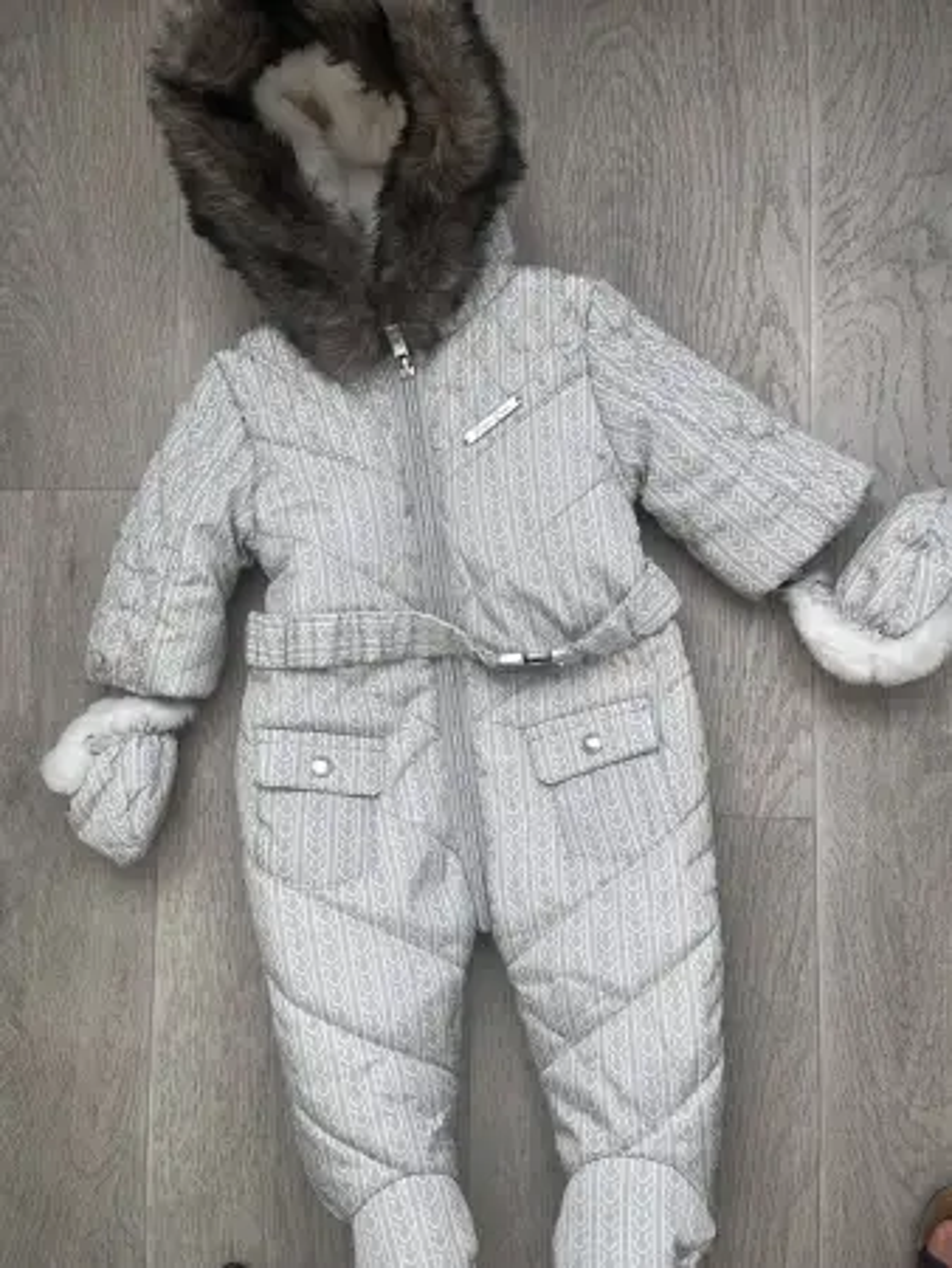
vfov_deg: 67.3
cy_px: 634
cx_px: 476
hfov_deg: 53.1
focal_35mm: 26
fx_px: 952
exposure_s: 1/577
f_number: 1.6
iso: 50
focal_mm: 5.1
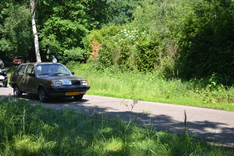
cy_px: 78
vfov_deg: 22.6
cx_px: 117
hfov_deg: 33.4
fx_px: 390
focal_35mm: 60
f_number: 5.6
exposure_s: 1/125
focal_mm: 40
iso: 100
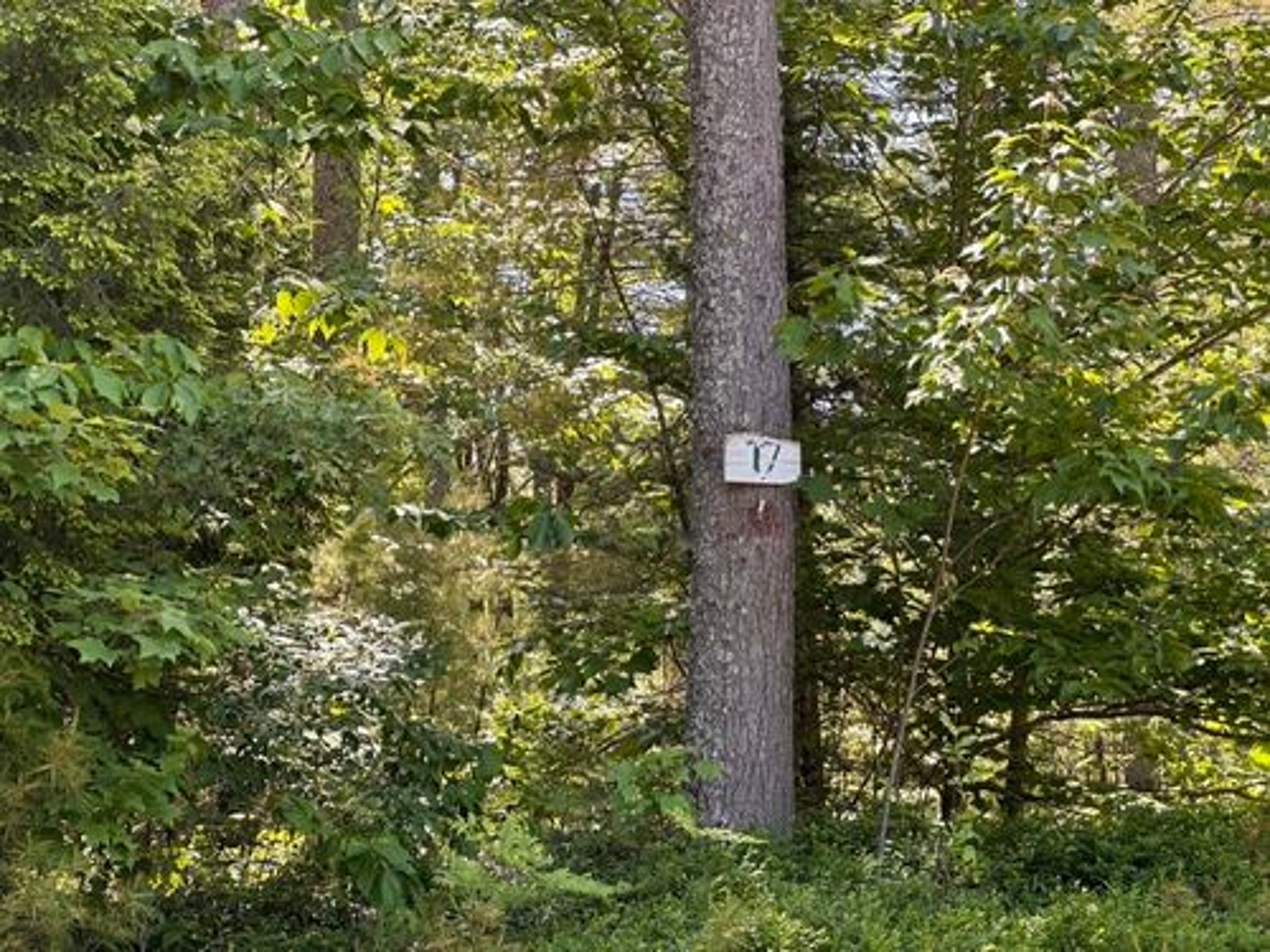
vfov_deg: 19.1
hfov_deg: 25.3
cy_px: 476
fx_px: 2825
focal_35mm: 77
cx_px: 635
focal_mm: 9
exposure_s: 1/99
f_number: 2.8
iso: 50
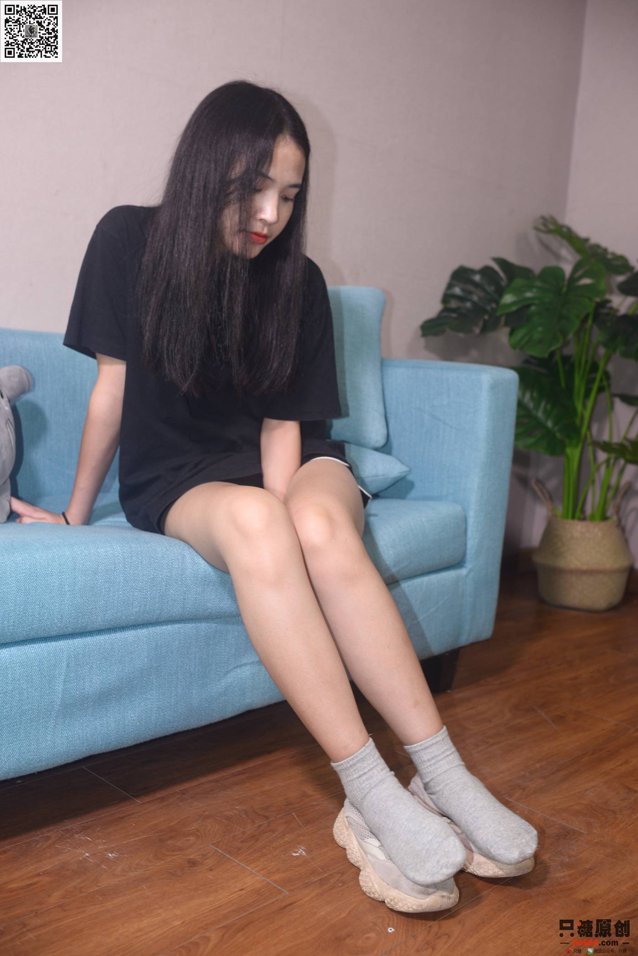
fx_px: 929
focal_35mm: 35
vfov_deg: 54.4
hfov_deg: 37.9
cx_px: 319
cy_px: 478
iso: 500
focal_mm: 35
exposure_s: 1/80
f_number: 5
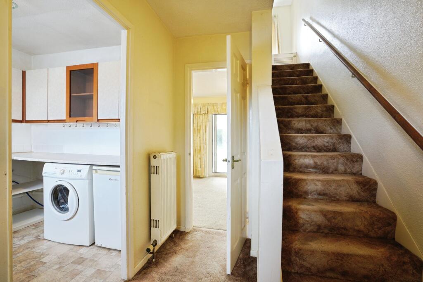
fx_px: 188
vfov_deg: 73.8
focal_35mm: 16
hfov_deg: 96.7
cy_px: 141
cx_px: 212
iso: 800
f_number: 9
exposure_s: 1/15
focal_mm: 16
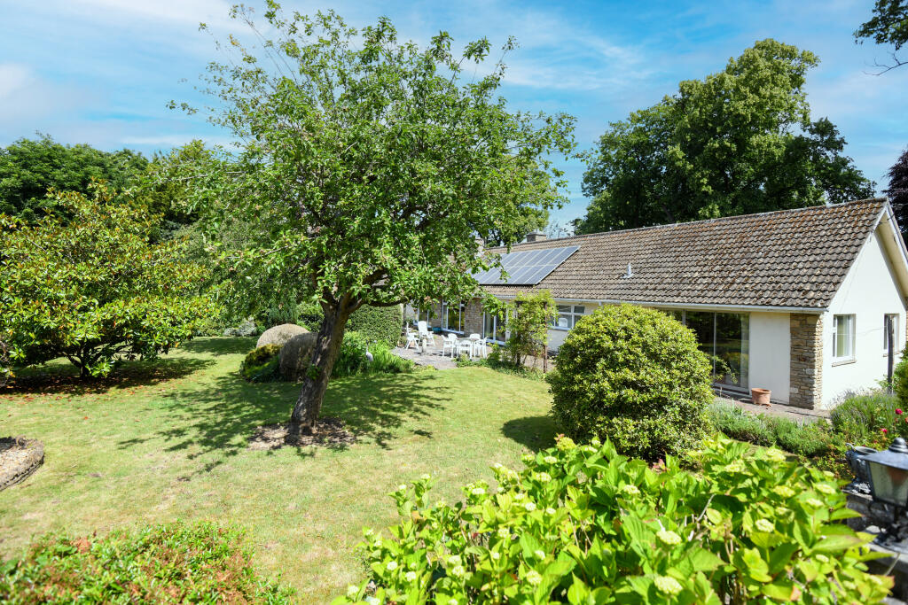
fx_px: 404
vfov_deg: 73.8
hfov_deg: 96.7
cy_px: 302
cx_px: 454
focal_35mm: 16
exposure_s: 1/2500
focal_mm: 16
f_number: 6.3
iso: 640
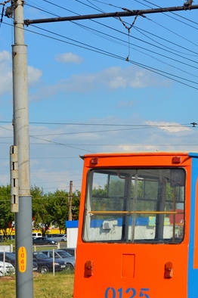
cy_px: 140
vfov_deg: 17.5
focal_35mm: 117
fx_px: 967
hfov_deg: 11.4
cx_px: 242
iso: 100
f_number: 9
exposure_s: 1/320
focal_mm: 30
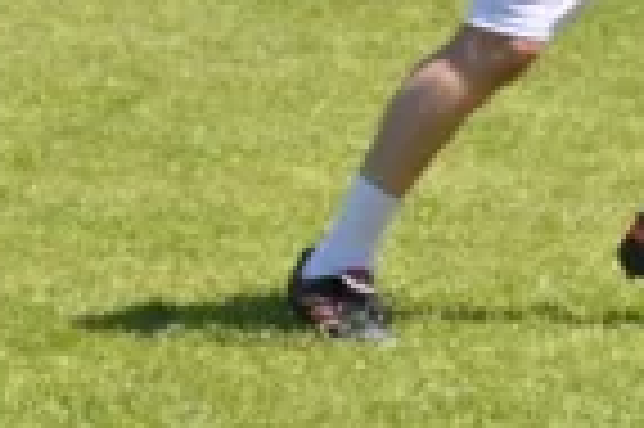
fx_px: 8970
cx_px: 941
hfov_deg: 4.1
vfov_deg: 2.7
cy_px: -529
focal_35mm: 502
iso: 400
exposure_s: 1/800
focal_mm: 70
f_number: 11
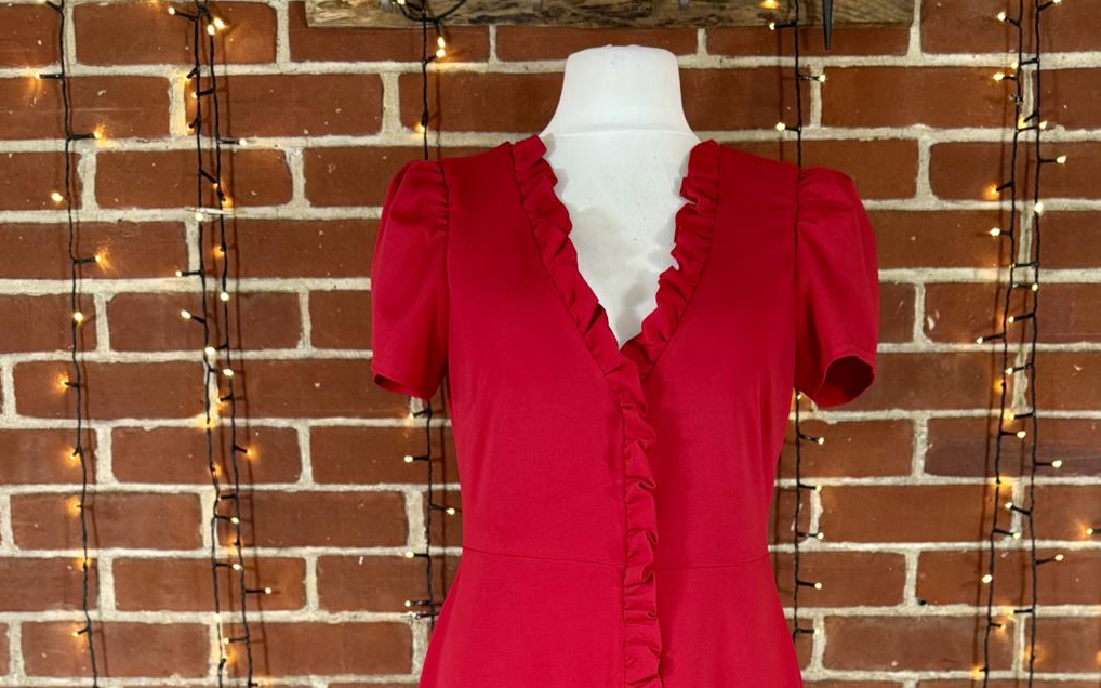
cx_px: 601
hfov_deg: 49.2
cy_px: 712
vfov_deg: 29.5
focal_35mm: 40
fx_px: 1200
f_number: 1.78
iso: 160
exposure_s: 1/50
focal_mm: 6.76
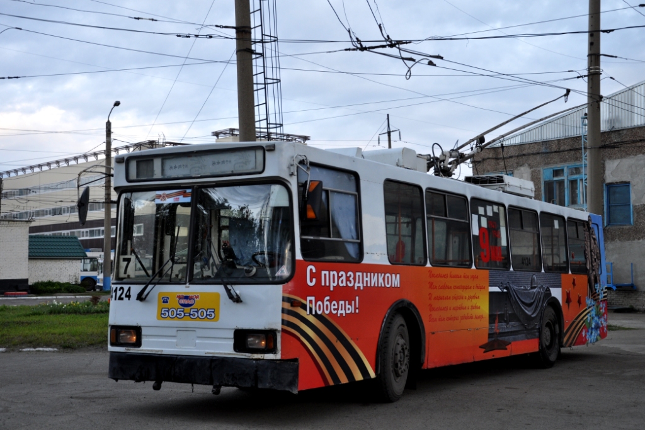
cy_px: 215
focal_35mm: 52
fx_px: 941
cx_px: 322
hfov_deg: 37.8
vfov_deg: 25.8
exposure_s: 1/100
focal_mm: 35
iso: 400
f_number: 5
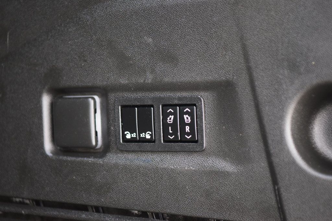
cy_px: 110
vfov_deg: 13.0
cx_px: 166
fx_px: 968
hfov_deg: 19.5
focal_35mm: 105
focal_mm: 70
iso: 1600
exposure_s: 1/2.5
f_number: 2.8
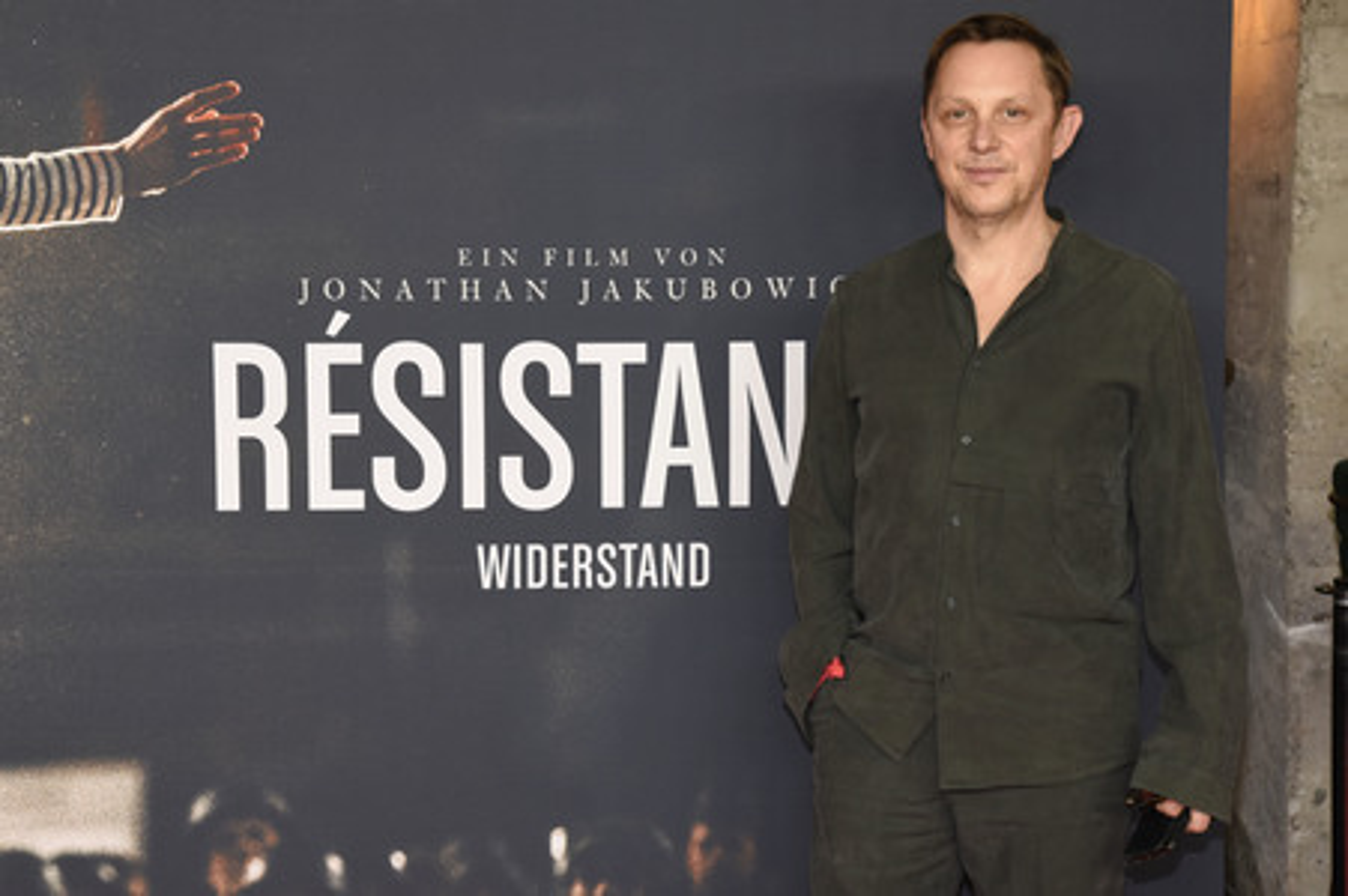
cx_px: 674
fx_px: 2469
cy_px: 448
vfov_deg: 20.6
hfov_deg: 30.5
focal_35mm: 66
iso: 2000
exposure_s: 1/100
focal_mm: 66
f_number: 6.3
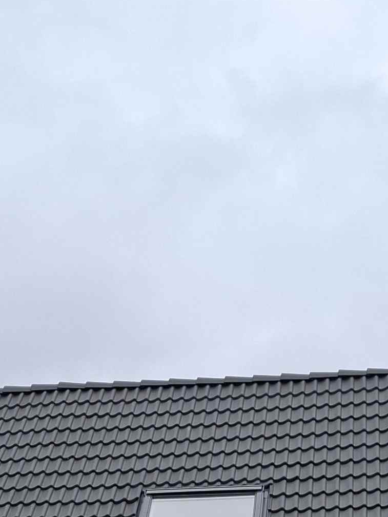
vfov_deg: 18.5
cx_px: 210
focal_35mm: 93
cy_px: 788
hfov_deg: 15.9
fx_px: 1390
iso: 50
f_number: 1.8
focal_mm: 5.54
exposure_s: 1/1048
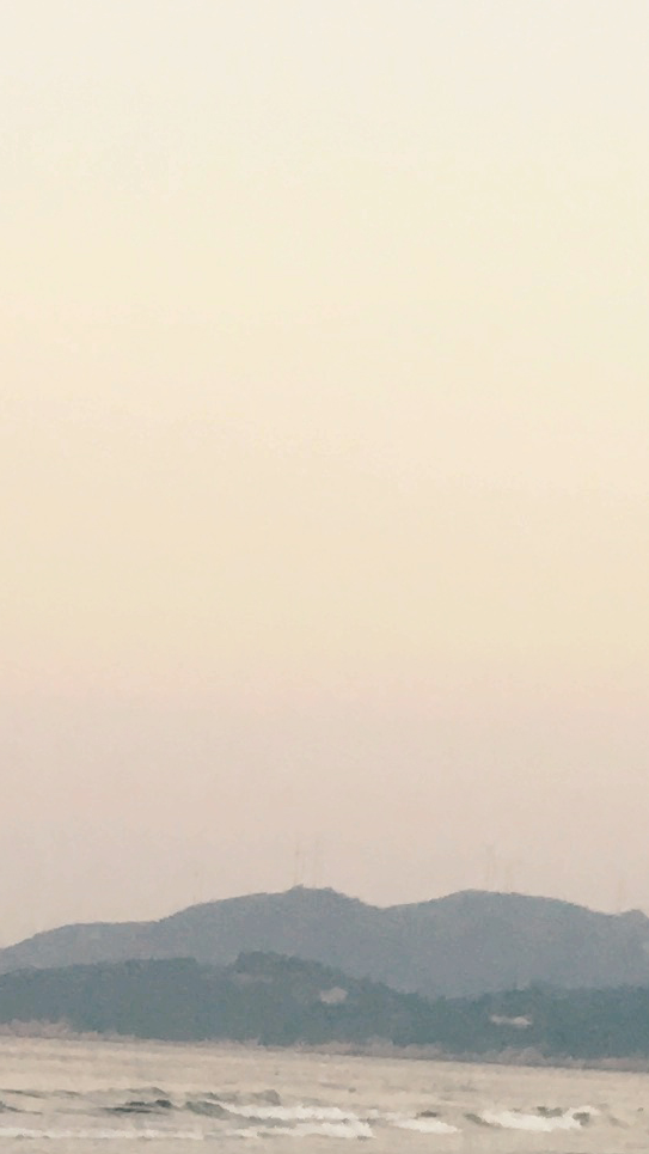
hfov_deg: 8.7
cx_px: -606
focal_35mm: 132
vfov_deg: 15.7
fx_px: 4037
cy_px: 1357
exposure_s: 1/33
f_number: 2.2
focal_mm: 4.15
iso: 32
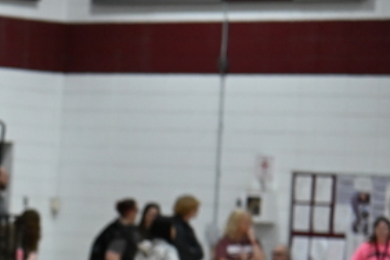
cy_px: 391
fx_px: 2946
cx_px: -149
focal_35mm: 272
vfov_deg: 5.0
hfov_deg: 7.5
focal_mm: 75
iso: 2800
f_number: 2.8
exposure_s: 1/1250
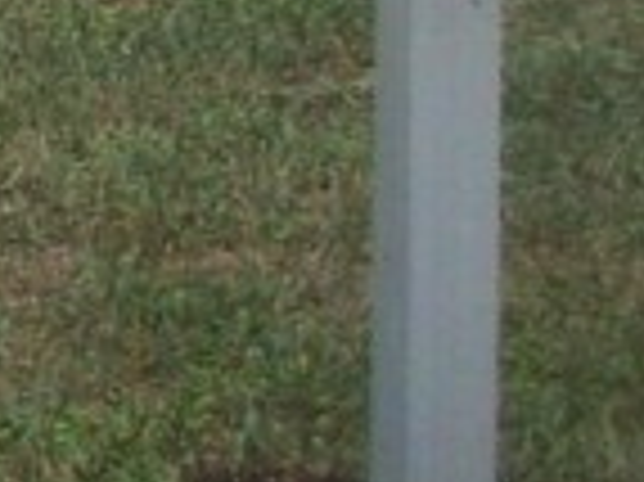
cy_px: -1144
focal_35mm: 265
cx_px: -1419
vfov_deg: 5.2
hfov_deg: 6.7
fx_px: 4926
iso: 80
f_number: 5.6
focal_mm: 6.2
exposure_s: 1/483
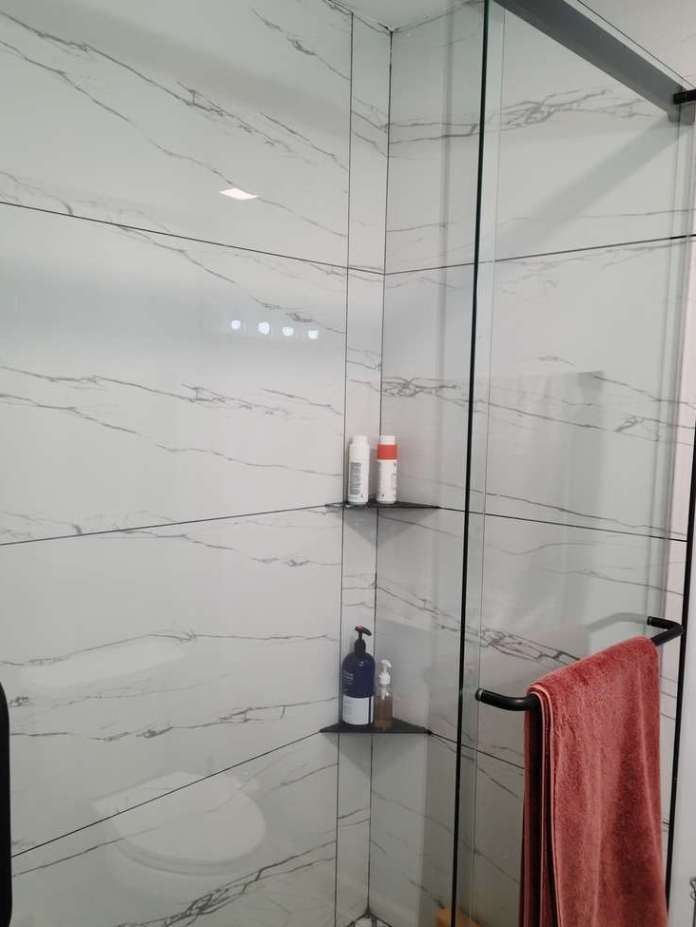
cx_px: 353
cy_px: 506
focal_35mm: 31
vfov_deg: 58.2
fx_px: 831
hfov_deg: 45.5
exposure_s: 1/60
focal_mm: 5.9
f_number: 2
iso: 160
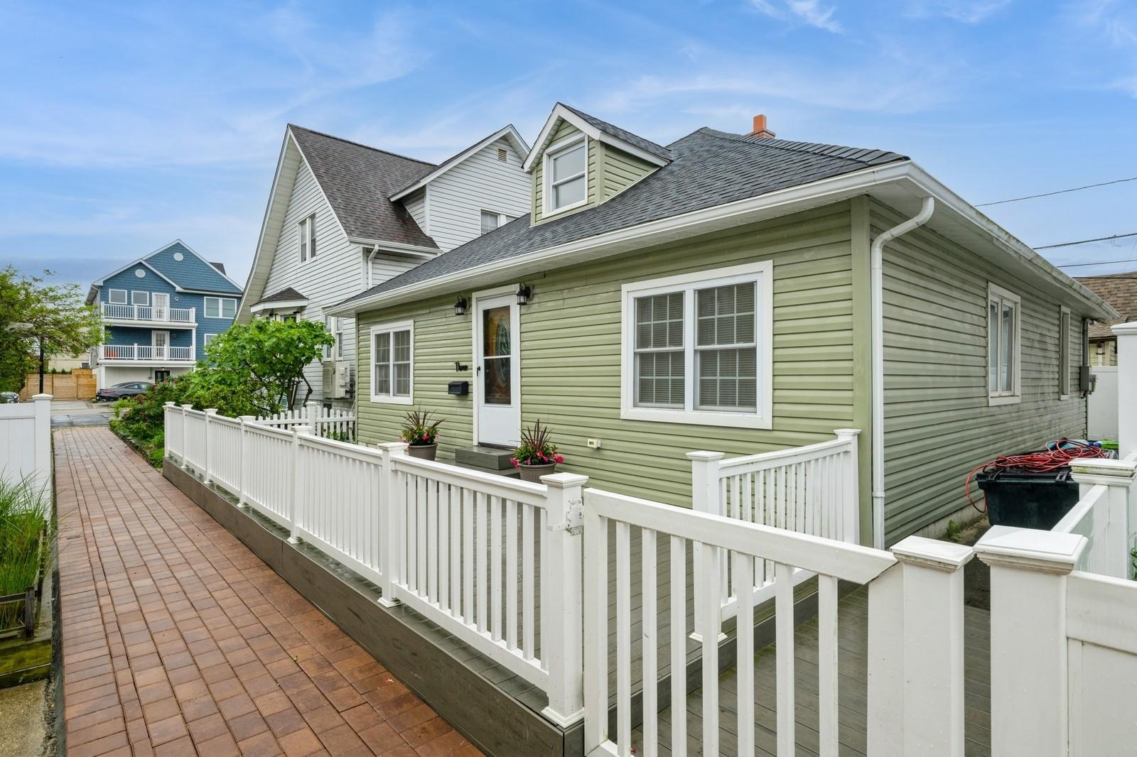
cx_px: 568
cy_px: 378
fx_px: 584
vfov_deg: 65.9
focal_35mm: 18
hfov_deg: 88.4
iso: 400
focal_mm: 18.5
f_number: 11
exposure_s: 1/320
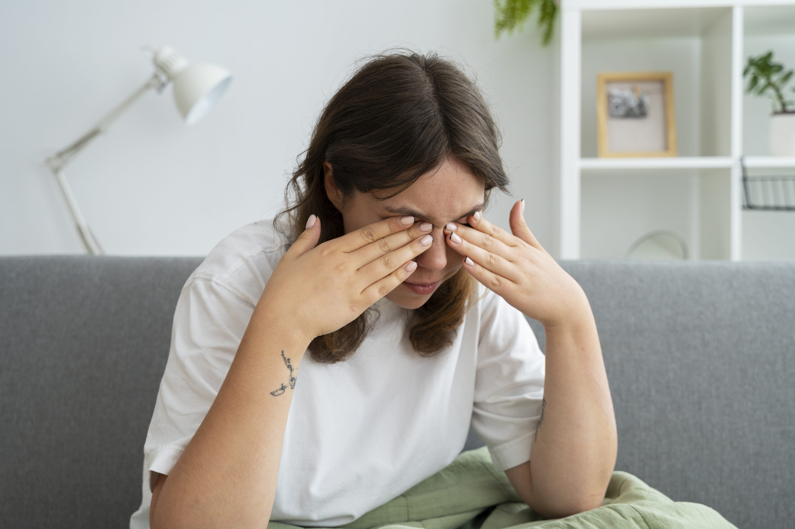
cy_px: 264
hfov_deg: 42.8
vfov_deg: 29.2
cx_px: 398
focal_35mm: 46
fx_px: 1015
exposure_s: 1/250
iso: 500
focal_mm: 46
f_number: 4
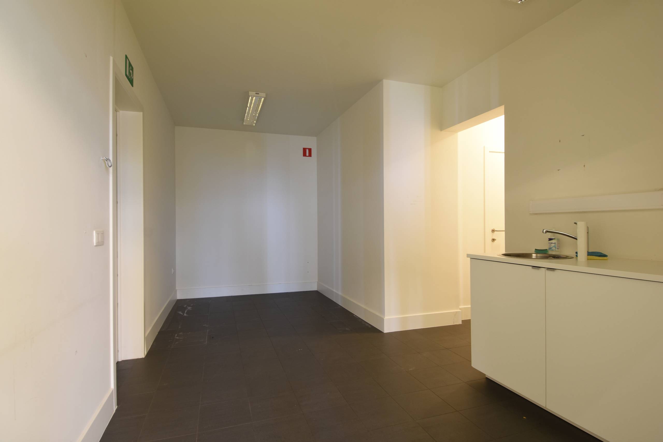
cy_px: 221
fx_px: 331
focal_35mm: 18
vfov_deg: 67.4
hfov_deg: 90.0
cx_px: 332
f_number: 7.1
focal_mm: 12
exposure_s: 1/1.3
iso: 200
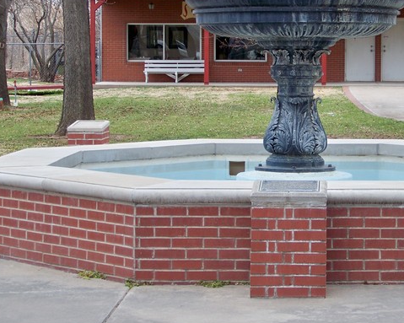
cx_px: 298
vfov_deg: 14.5
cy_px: 113
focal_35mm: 106
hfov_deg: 18.0
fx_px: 1267
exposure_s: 1/160
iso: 64
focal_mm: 13.2
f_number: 3.2
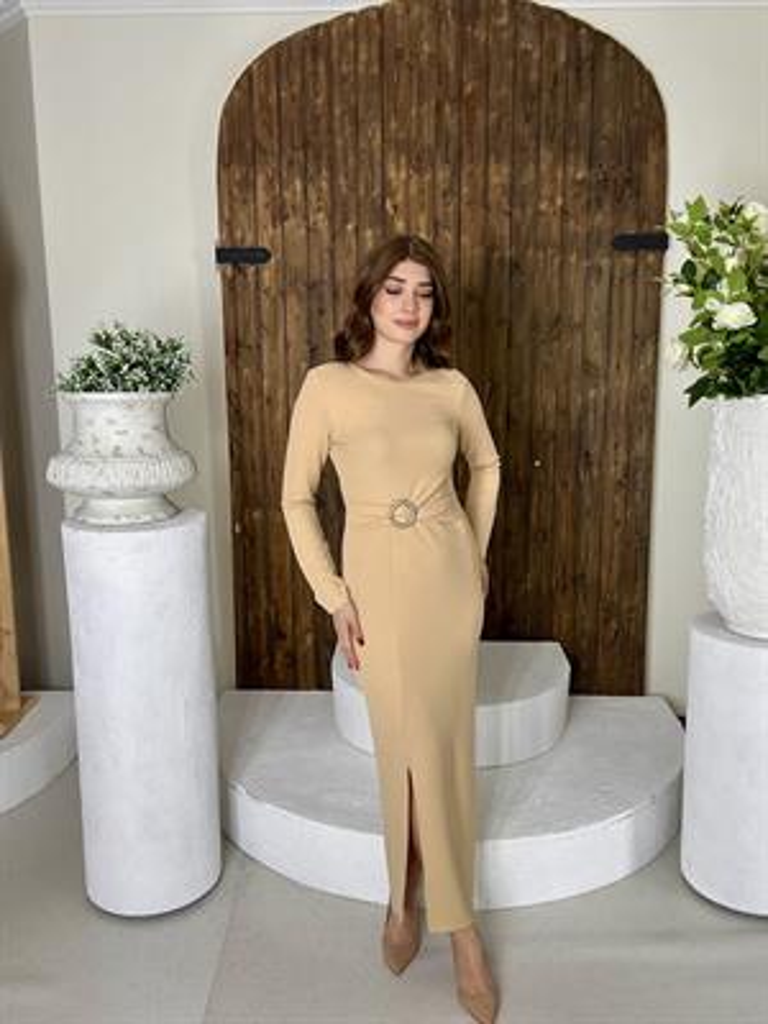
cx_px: 384
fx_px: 887
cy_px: 512
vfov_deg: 60.0
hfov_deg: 46.8
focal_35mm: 30
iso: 32
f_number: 1.9
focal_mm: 2.69
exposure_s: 1/121
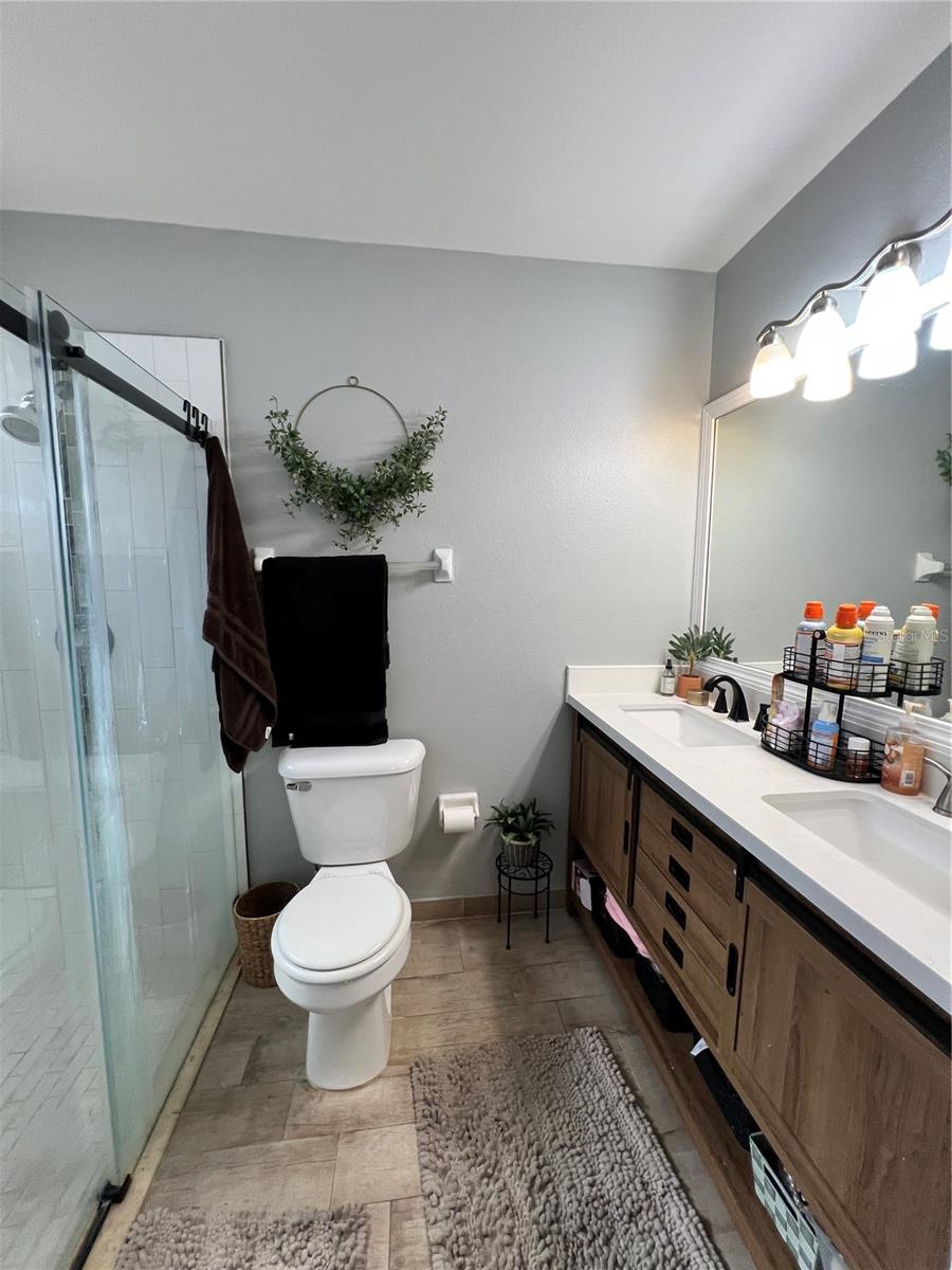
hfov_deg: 89.9
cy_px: 635
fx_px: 477
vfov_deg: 106.2
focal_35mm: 13
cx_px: 476
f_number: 1.8
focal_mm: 1.57
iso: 125
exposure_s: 1/120
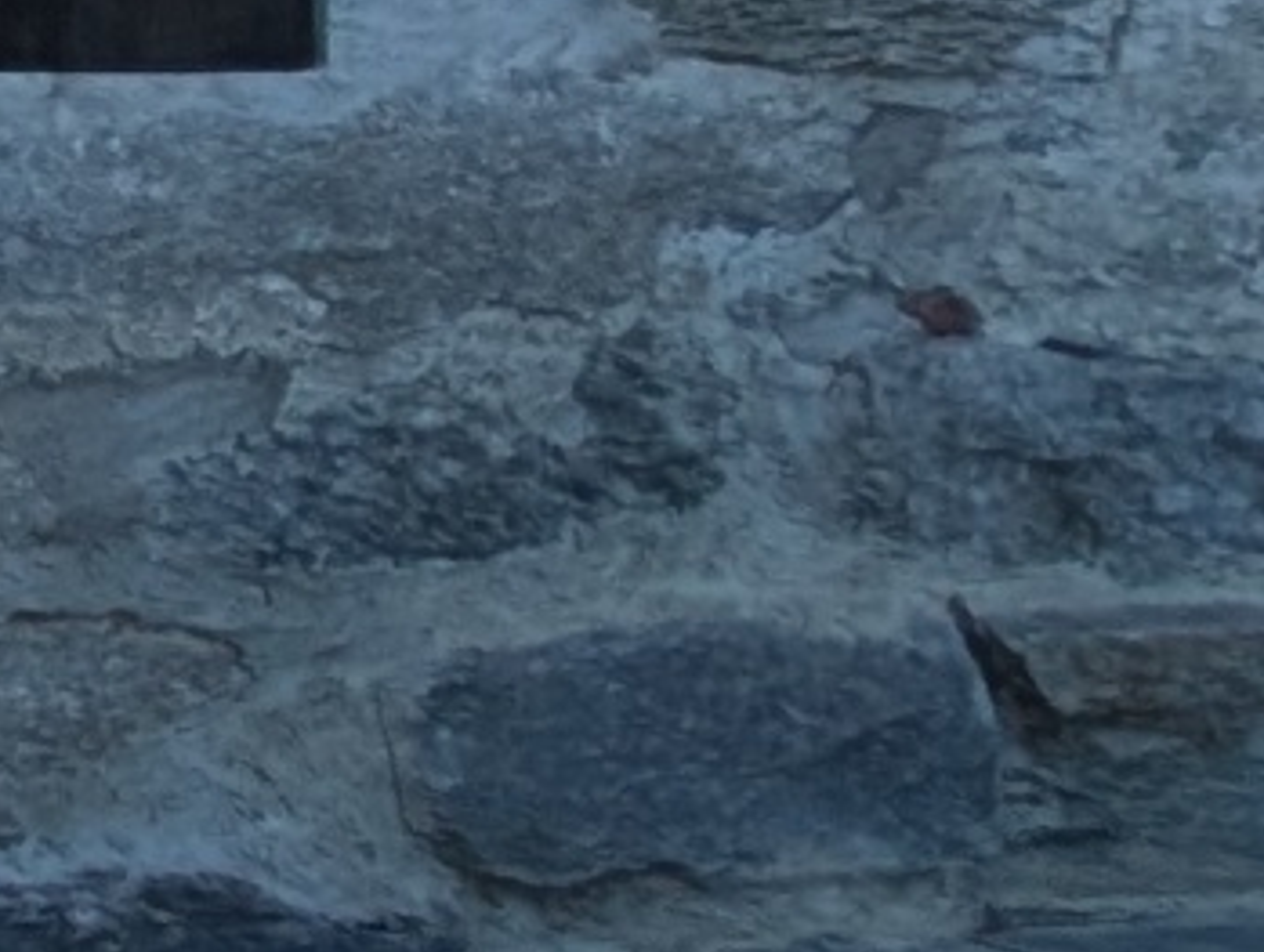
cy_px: -757
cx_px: -2619
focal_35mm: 88
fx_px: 3219
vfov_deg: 14.7
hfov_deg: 11.2
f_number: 1.7
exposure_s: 1/2786
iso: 53
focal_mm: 2.02
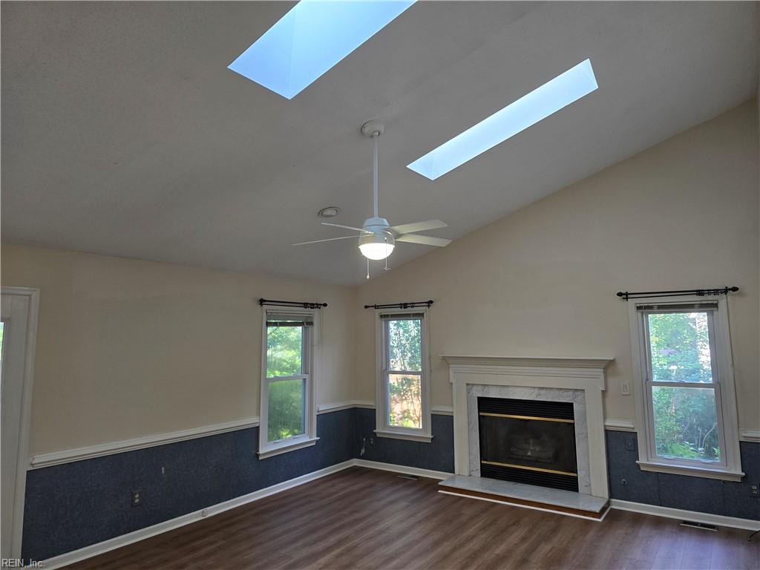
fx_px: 505
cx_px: 380
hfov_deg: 73.9
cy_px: 285
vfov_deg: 58.9
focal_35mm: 23
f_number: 1.7
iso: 100
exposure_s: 1/120
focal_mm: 6.3
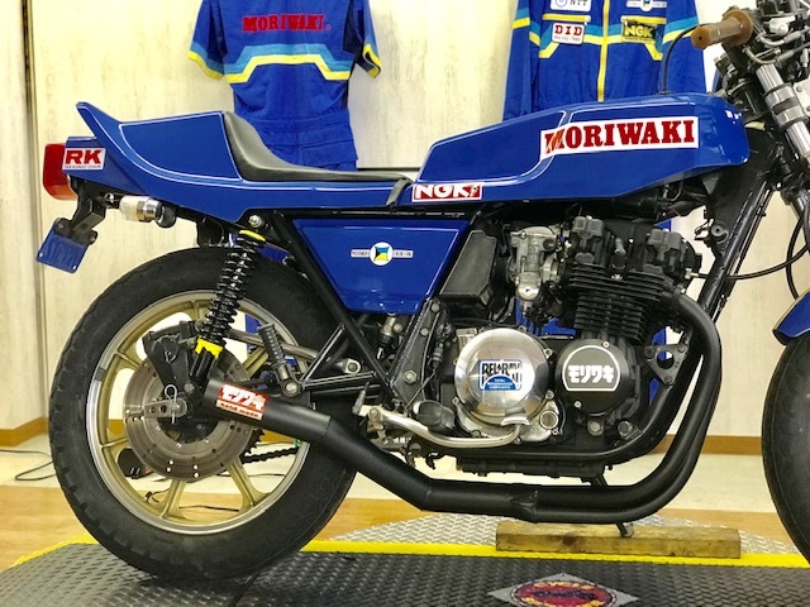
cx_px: 405
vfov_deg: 25.7
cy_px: 304
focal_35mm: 57
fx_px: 1334
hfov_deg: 33.8
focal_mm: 6.6
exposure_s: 1/60
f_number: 2.8
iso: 250
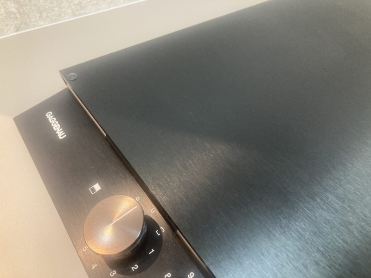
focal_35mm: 28
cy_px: 139
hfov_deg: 63.4
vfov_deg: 49.7
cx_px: 186
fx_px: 300
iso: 250
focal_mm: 3.99
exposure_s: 1/40
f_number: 1.8
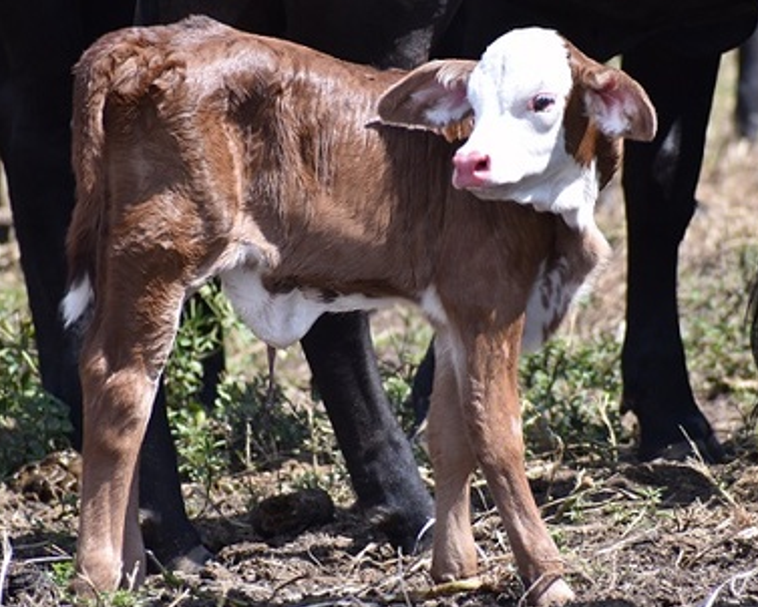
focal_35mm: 671
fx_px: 15061
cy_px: 305
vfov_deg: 2.3
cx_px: 390
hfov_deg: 2.9
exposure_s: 1/1000
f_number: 6.3
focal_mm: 300
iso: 560
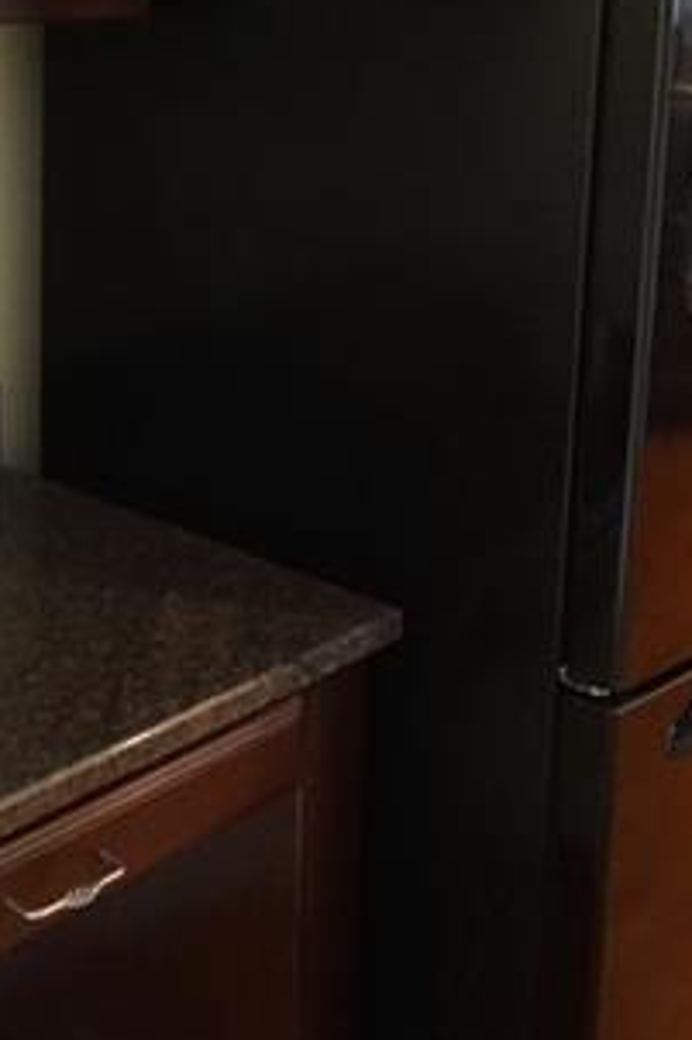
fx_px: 1761
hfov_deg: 22.2
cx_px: 320
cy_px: 227
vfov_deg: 32.1
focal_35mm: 61
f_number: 3.5
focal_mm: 16
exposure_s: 1/50
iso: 3200
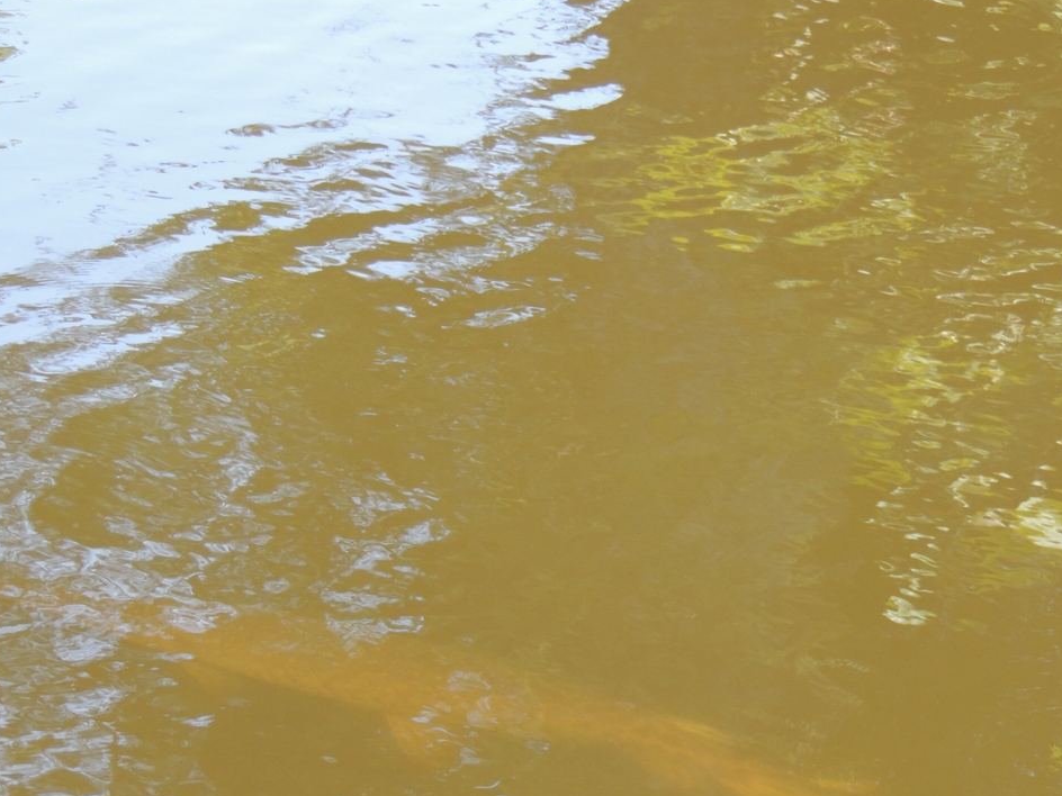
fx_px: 5614
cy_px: 515
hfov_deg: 10.8
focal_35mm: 183
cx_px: 605
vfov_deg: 8.1
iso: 320
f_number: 4.3
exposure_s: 1/125
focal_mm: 24
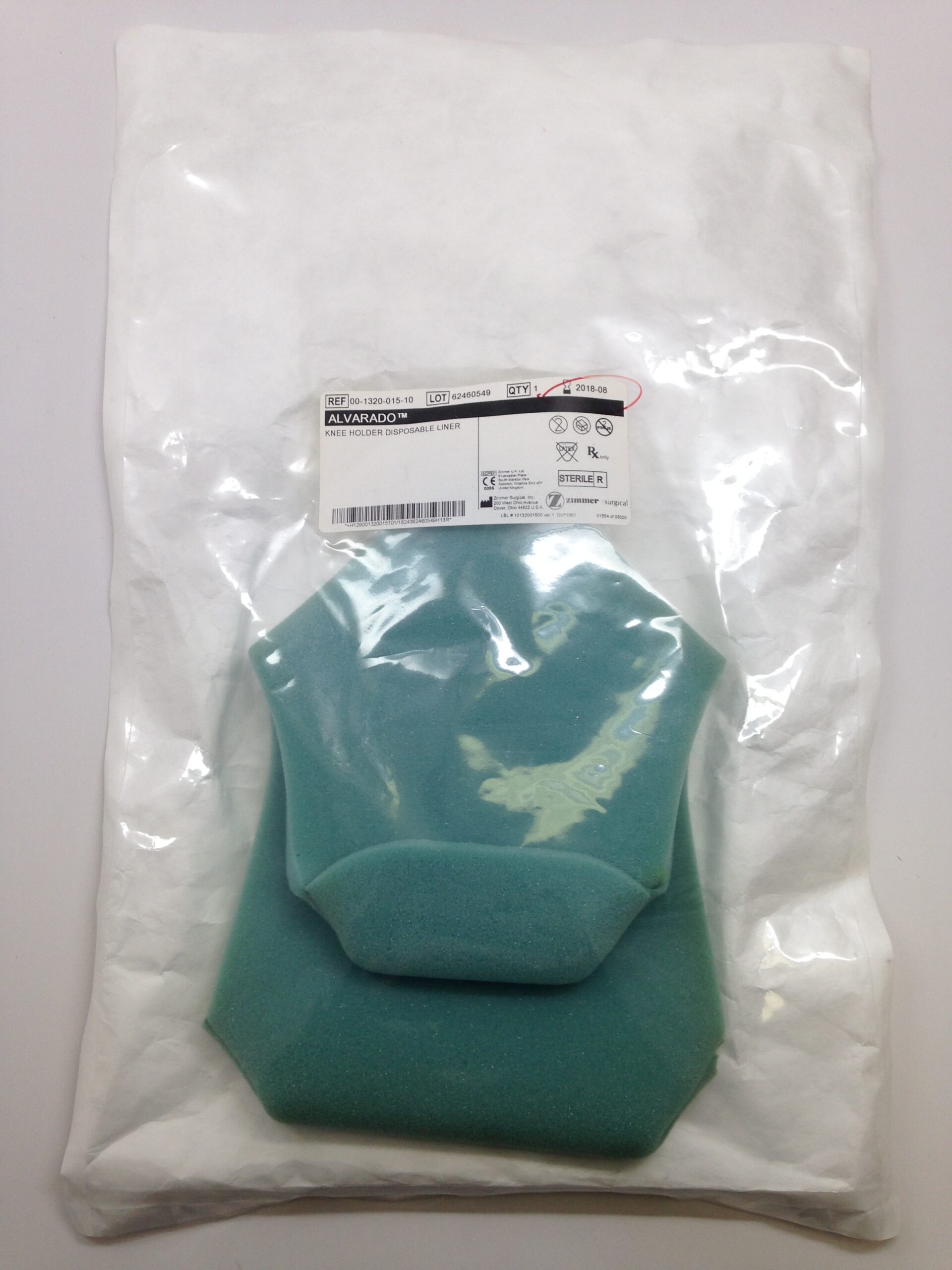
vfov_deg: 55.4
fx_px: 1210
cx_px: 476
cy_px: 635
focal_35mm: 33
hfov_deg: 42.9
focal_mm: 4.12
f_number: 2.4
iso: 50
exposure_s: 1/60
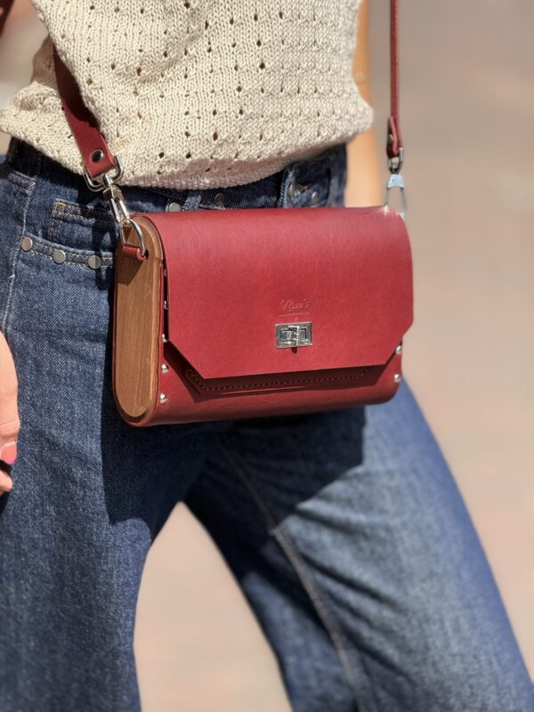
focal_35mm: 120
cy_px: 356
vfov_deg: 16.4
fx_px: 2468
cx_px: 267
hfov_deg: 12.3
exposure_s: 1/751
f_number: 2.8
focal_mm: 15.66
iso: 50
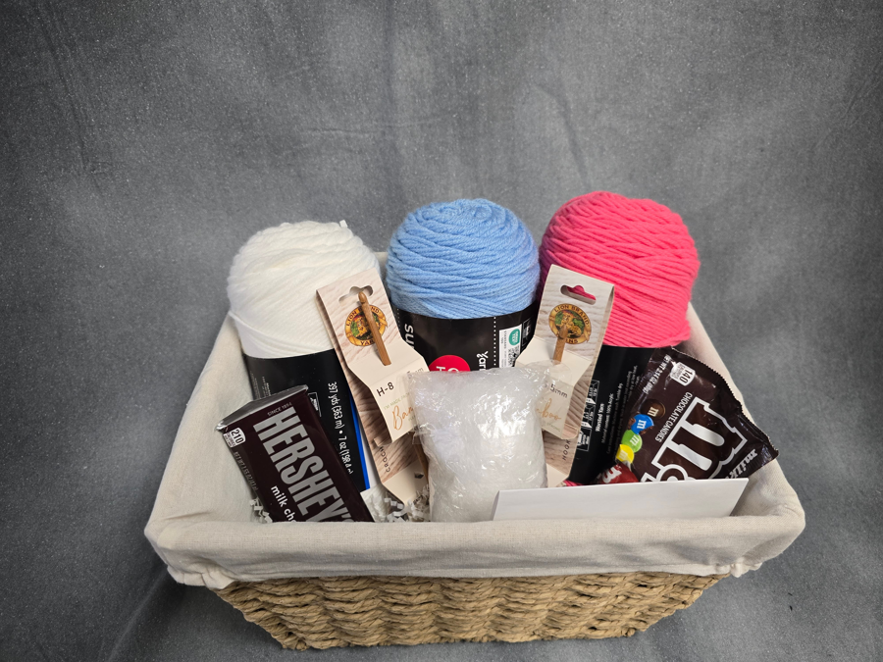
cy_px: 331
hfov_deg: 73.9
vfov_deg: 58.9
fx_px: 587
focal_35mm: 23
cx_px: 442
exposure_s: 1/120
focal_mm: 6.3
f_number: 1.7
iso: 250
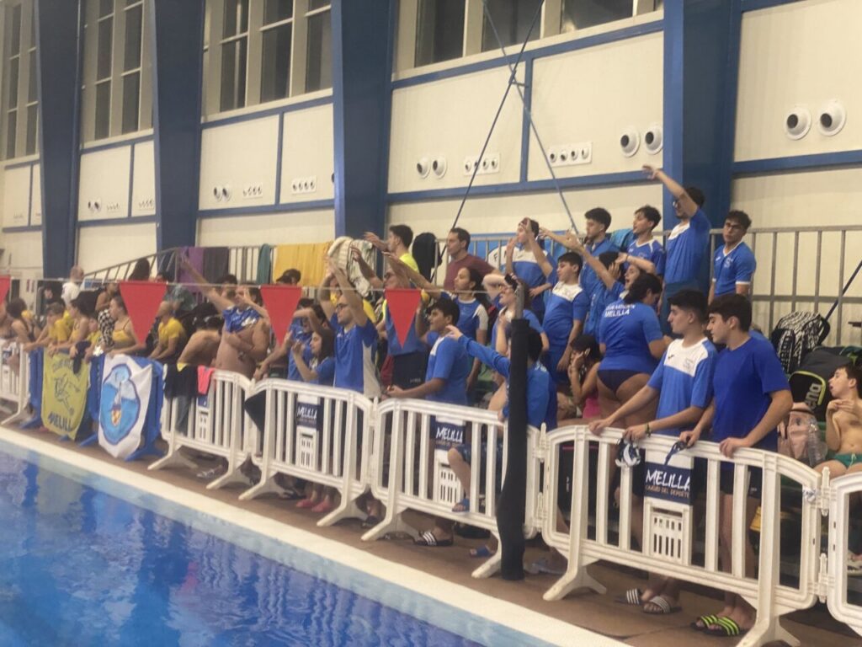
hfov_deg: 36.8
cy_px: 324
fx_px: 1295
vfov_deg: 28.0
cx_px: 431
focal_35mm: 52
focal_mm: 6
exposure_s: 1/33
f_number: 2
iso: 200
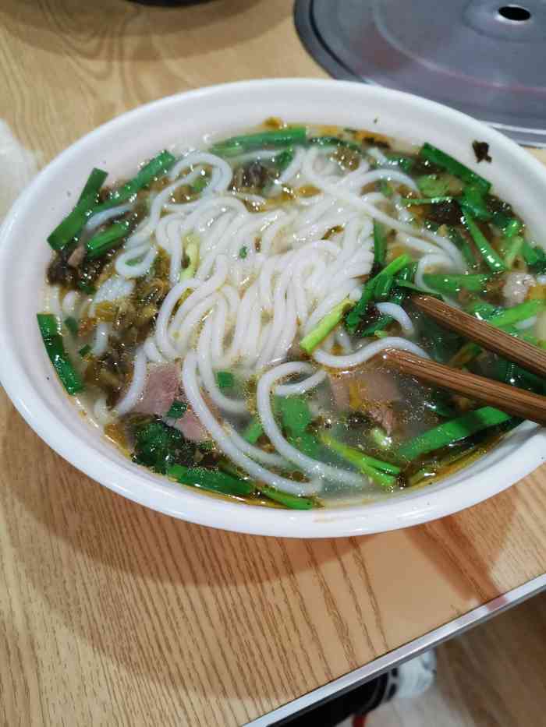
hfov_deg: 53.1
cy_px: 364
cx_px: 273
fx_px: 547
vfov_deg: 67.3
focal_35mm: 26
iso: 320
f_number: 1.8
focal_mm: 4.75
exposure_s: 1/50
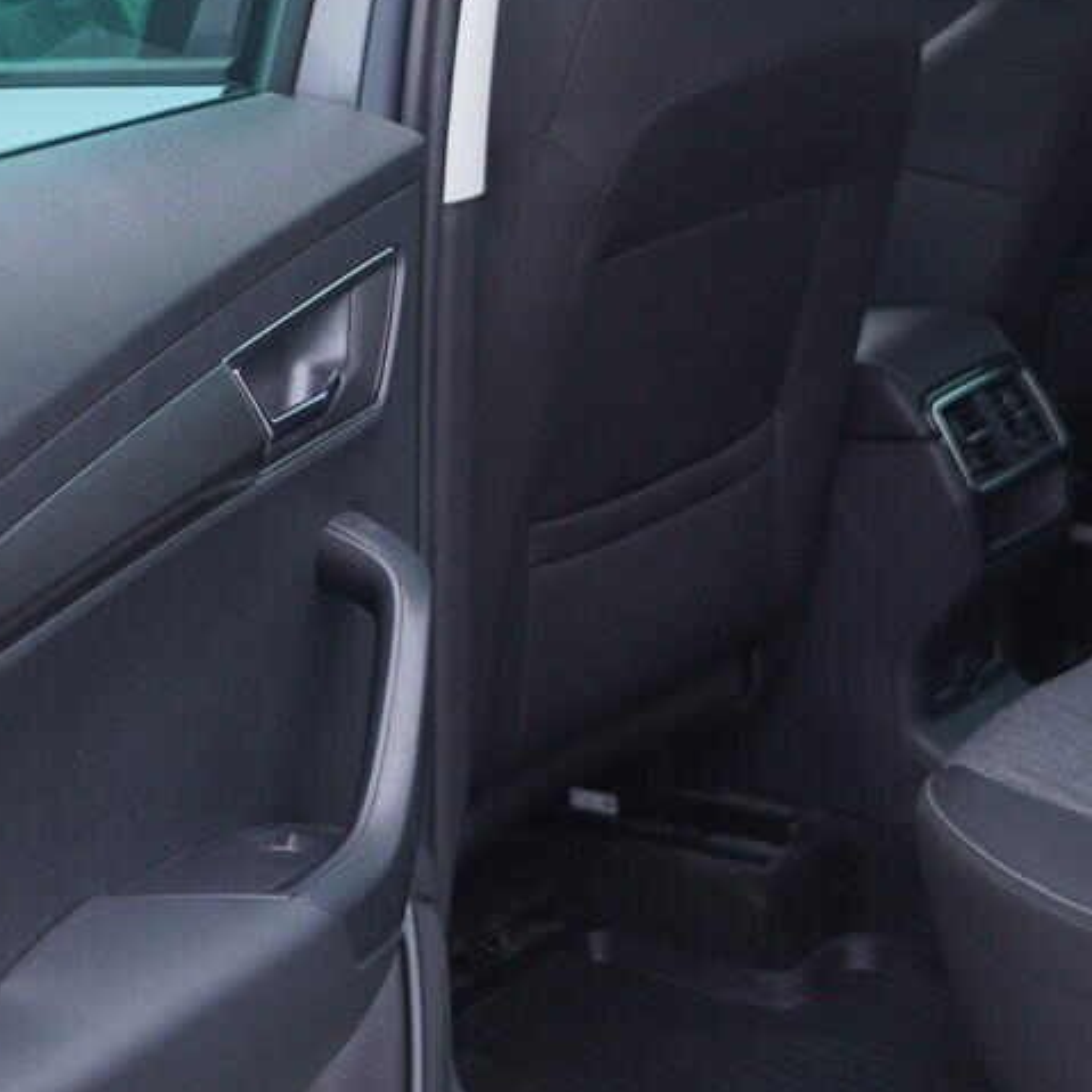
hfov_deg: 18.8
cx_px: 693
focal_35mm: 92
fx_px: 3284
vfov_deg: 18.9
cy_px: 422
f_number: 2.8
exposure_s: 1/40
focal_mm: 24
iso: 200
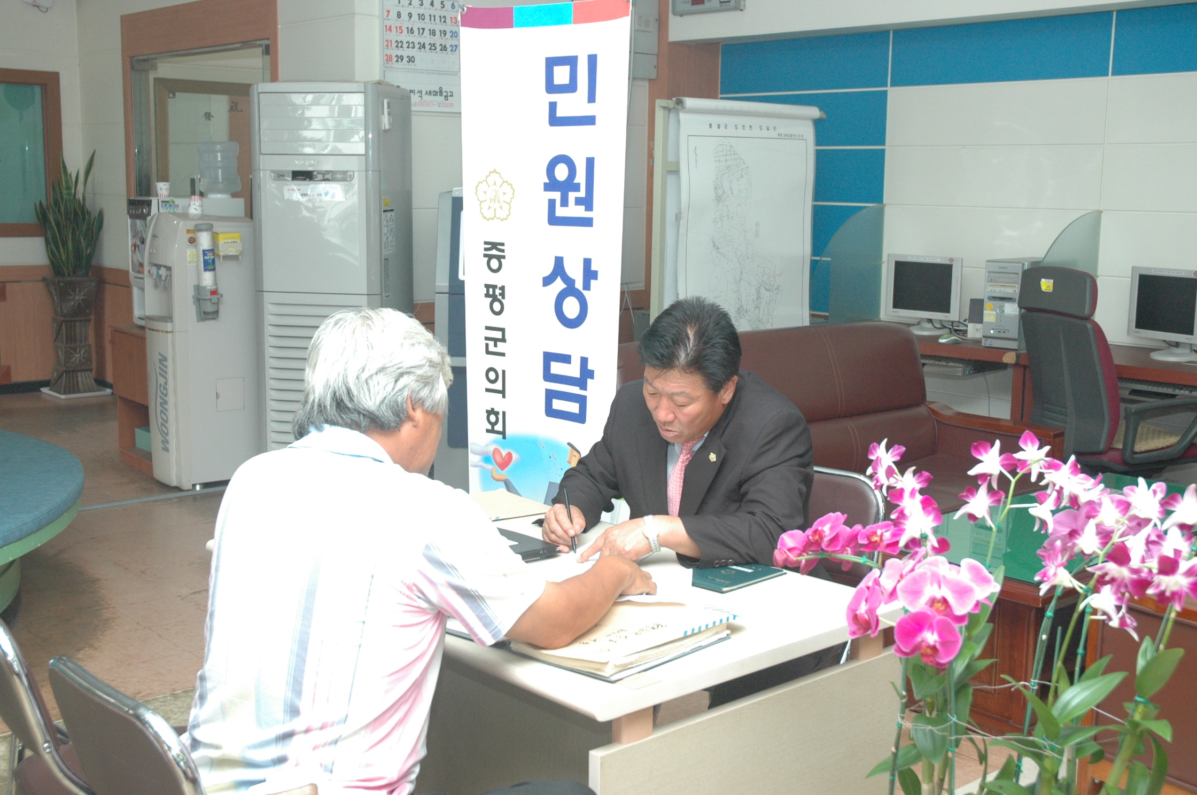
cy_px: 398
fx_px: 1445
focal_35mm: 44
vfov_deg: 30.8
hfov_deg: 45.0
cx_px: 598
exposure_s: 1/90
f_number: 5.6
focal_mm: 29
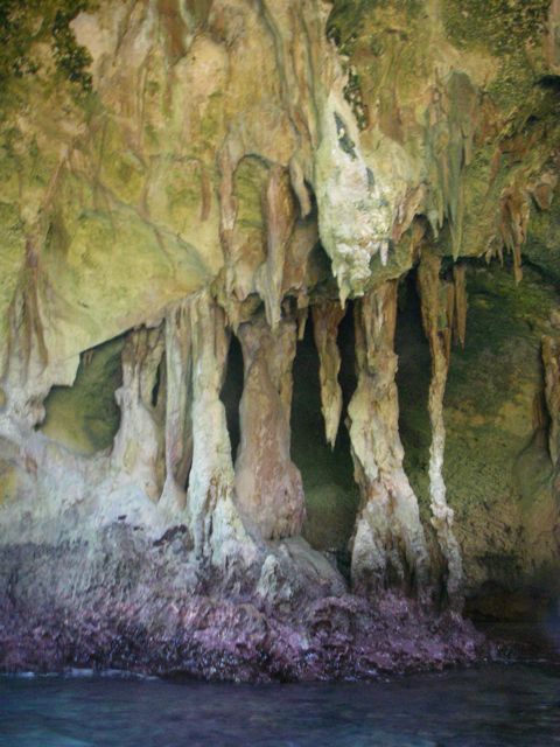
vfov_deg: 49.0
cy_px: 374
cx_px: 280
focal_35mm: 38
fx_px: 820
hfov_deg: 37.7
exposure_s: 1/10
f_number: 3.3
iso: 400
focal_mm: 6.3
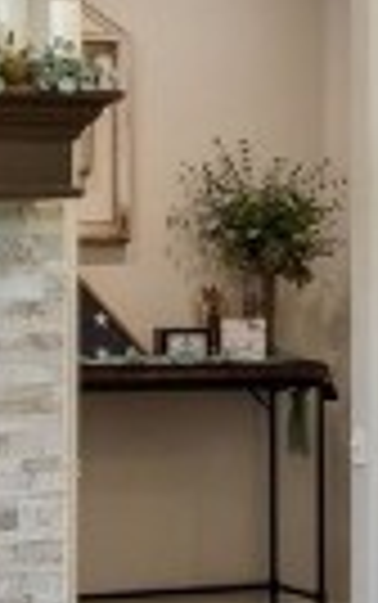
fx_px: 2303
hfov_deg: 9.4
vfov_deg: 14.9
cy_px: 266
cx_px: 58
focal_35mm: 140
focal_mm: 16
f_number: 9
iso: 250
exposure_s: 1/125
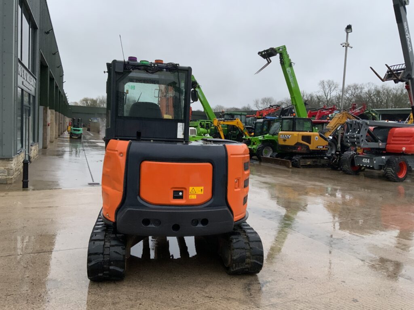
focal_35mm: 29
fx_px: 347
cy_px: 155
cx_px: 207
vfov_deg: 48.2
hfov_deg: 61.7
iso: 100
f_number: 1.8
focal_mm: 3
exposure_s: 1/60
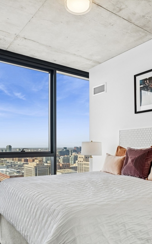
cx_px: 82
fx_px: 199
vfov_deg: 62.2
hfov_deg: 41.8
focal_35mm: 30
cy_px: 149
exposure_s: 1/200
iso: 320
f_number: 8
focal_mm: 16
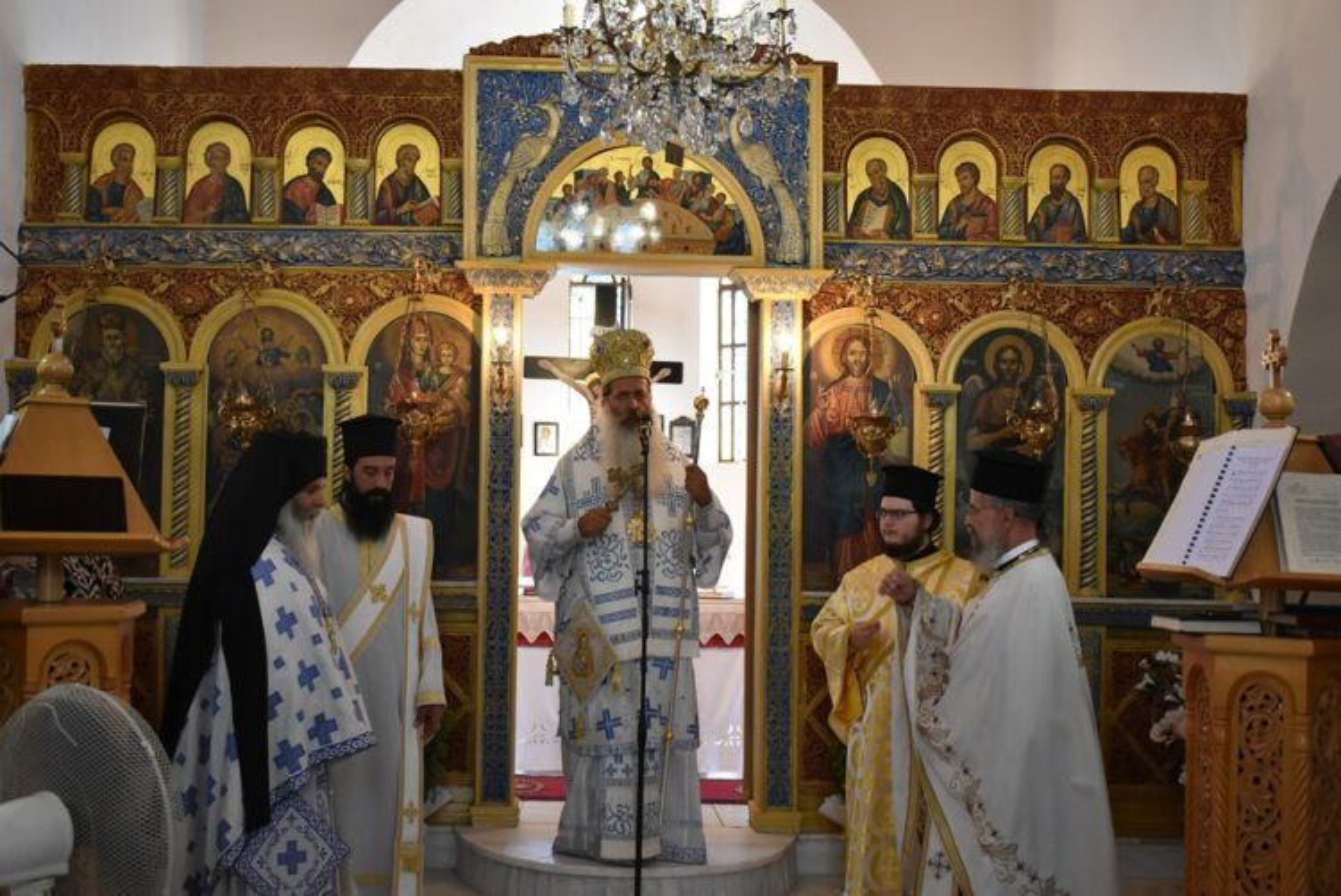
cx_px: 670
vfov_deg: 29.9
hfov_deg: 43.6
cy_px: 448
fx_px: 1677
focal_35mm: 45
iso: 2000
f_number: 4.2
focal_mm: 30
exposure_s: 1/125
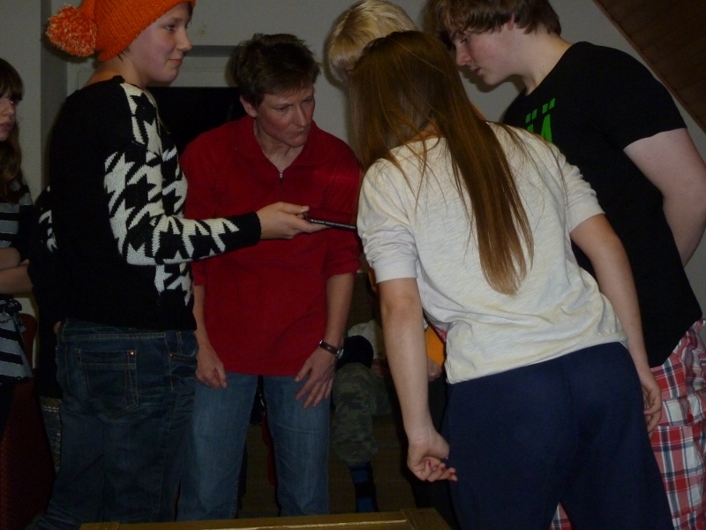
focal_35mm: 48
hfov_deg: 39.7
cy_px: 265
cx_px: 353
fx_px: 979
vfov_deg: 30.3
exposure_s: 1/30
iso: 400
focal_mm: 8.6
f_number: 4.3
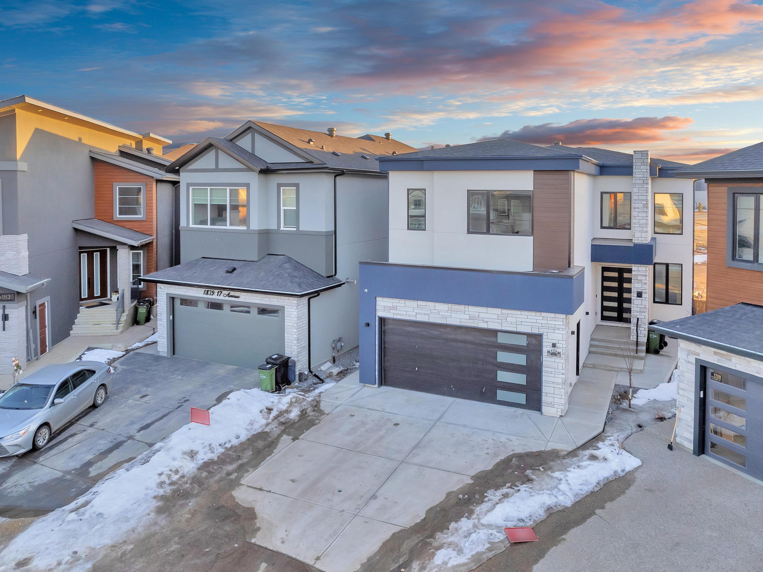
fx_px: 529
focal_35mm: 24
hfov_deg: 71.6
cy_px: 286
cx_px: 390
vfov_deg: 56.8
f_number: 2.8
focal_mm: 8.38
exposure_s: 1/320
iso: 100
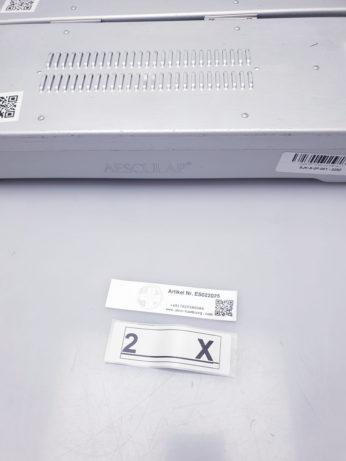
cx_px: 173
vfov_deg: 67.3
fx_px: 347
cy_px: 230
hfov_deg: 53.1
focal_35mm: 26
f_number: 2.4
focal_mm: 4.3
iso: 80
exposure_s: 1/100
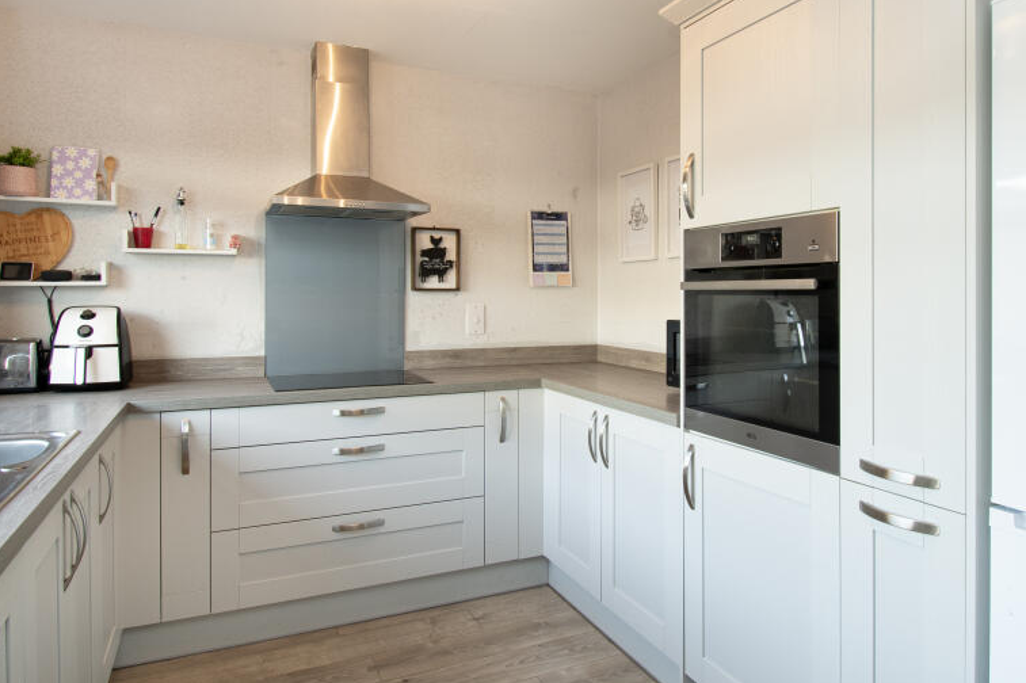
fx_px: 655
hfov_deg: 75.9
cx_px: 571
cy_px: 262
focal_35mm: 23
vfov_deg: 54.5
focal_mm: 11.5
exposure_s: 1/6
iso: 320
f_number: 9
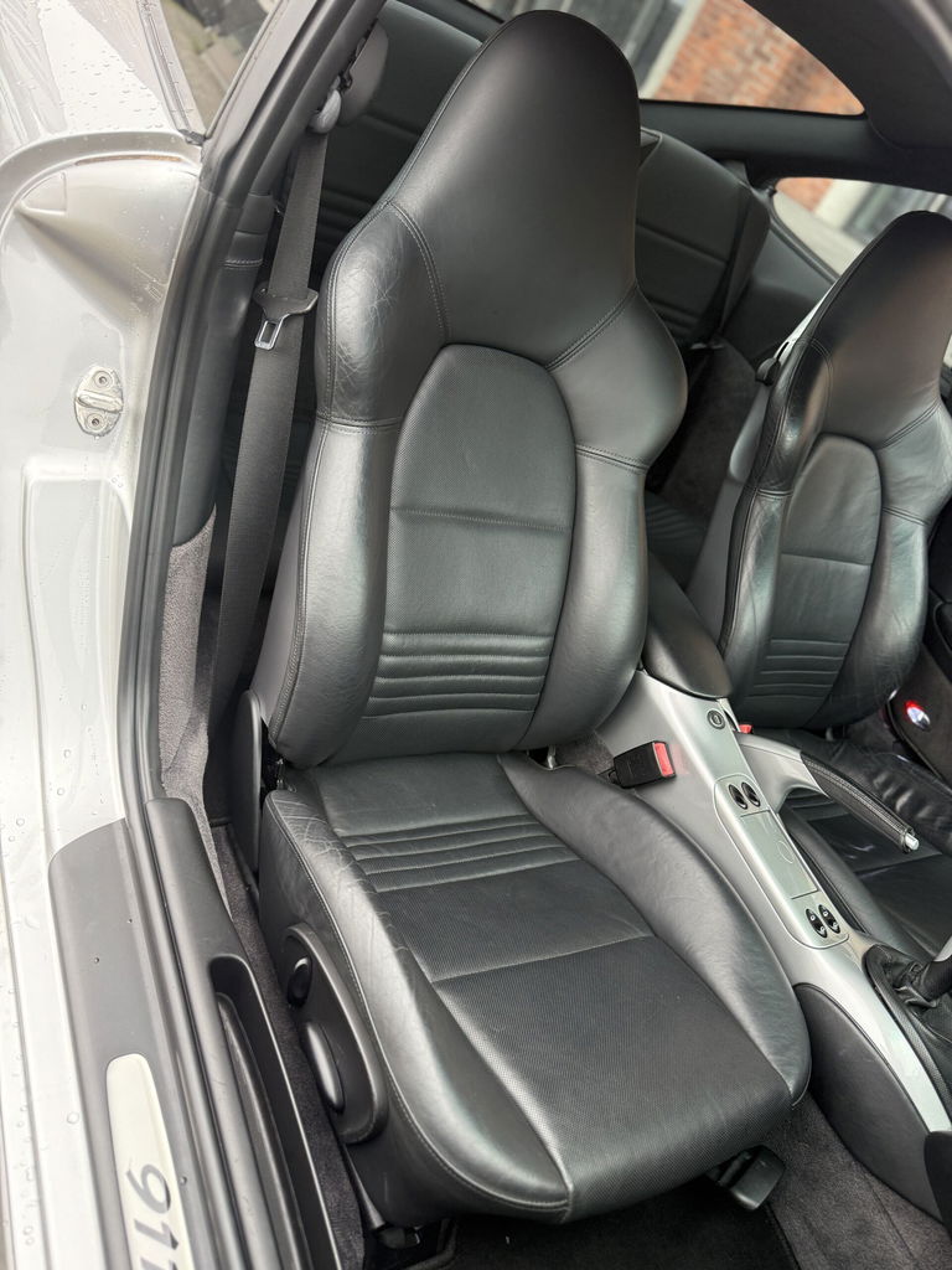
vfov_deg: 71.6
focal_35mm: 24
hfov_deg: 56.8
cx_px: 476
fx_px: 880
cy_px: 635
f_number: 1.78
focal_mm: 6.76
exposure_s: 1/144
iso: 200
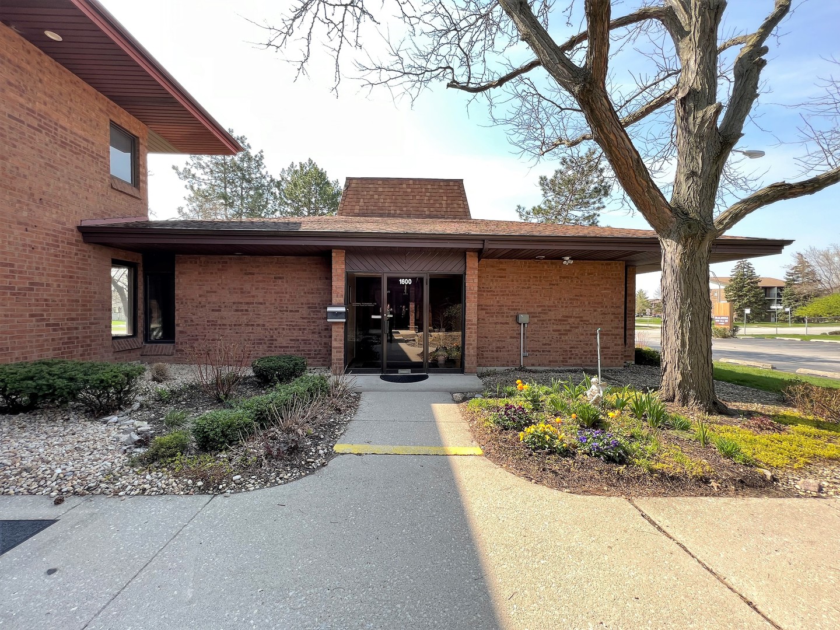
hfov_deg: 106.2
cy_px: 315
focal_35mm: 13
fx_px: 315
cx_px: 420
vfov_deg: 89.9
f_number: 1.8
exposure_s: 1/207
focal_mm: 1.57
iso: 32
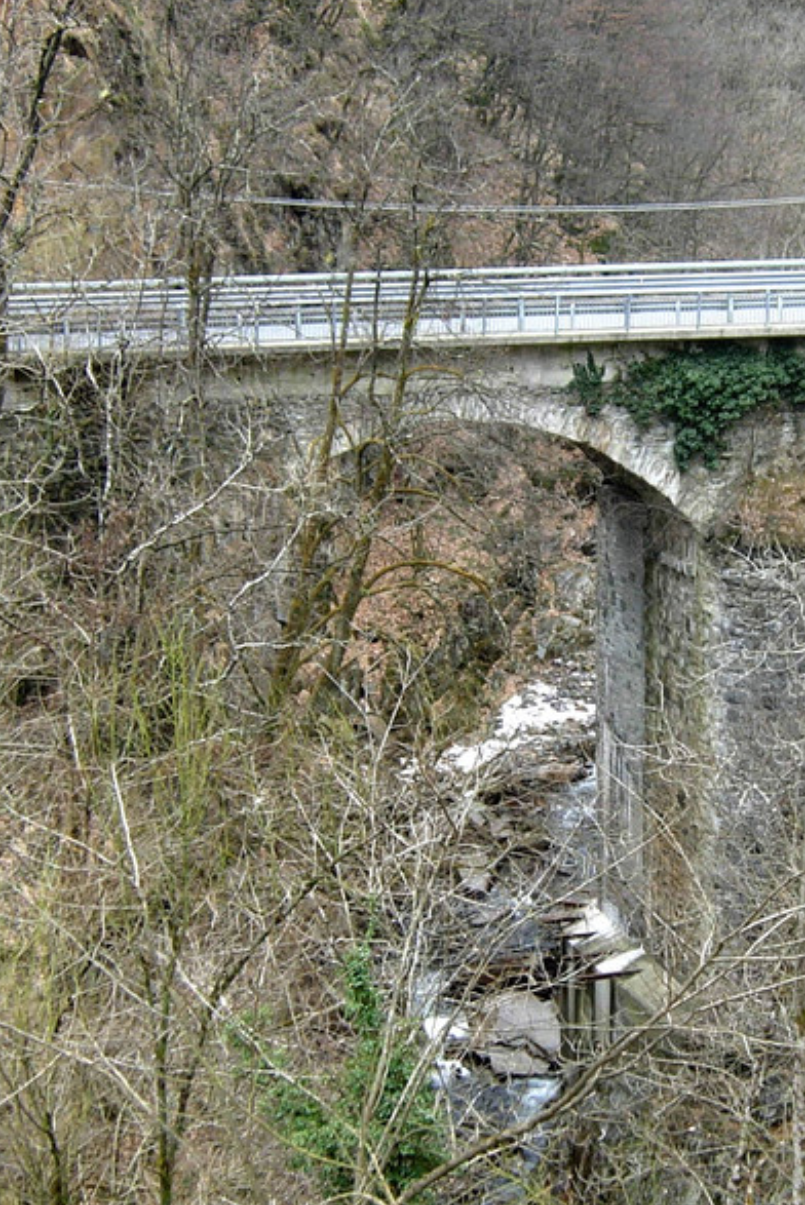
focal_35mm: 51
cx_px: 583
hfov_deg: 26.2
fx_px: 1708
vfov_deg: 38.9
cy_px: 606
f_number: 3
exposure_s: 1/80.6
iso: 50
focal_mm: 7.5
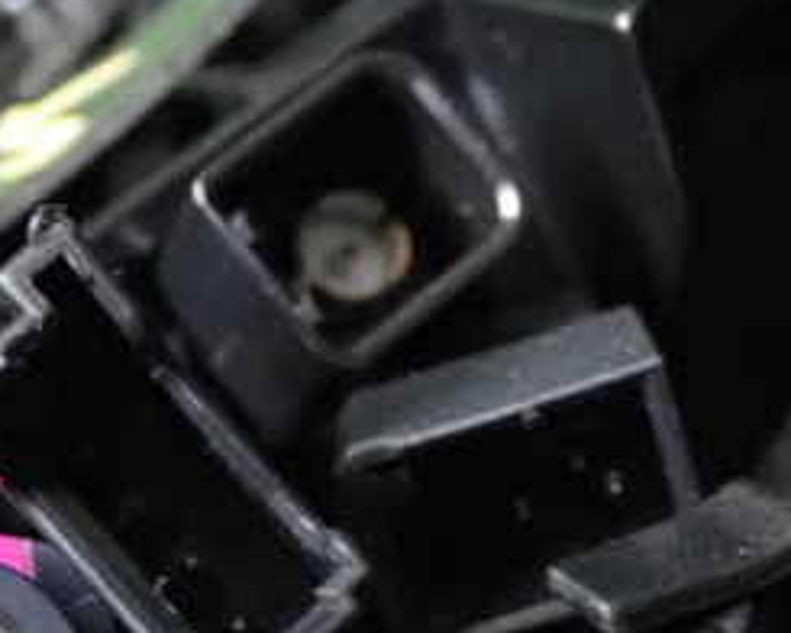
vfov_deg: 11.9
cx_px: 287
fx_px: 3020
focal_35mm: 129
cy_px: 484
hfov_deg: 14.9
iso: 2000
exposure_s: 1/13
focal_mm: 9.65
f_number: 3.3
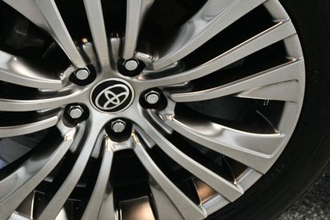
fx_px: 880
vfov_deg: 14.2
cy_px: 90
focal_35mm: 96
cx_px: 85
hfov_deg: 21.1
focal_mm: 42
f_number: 4.5
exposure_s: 1/125
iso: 3200
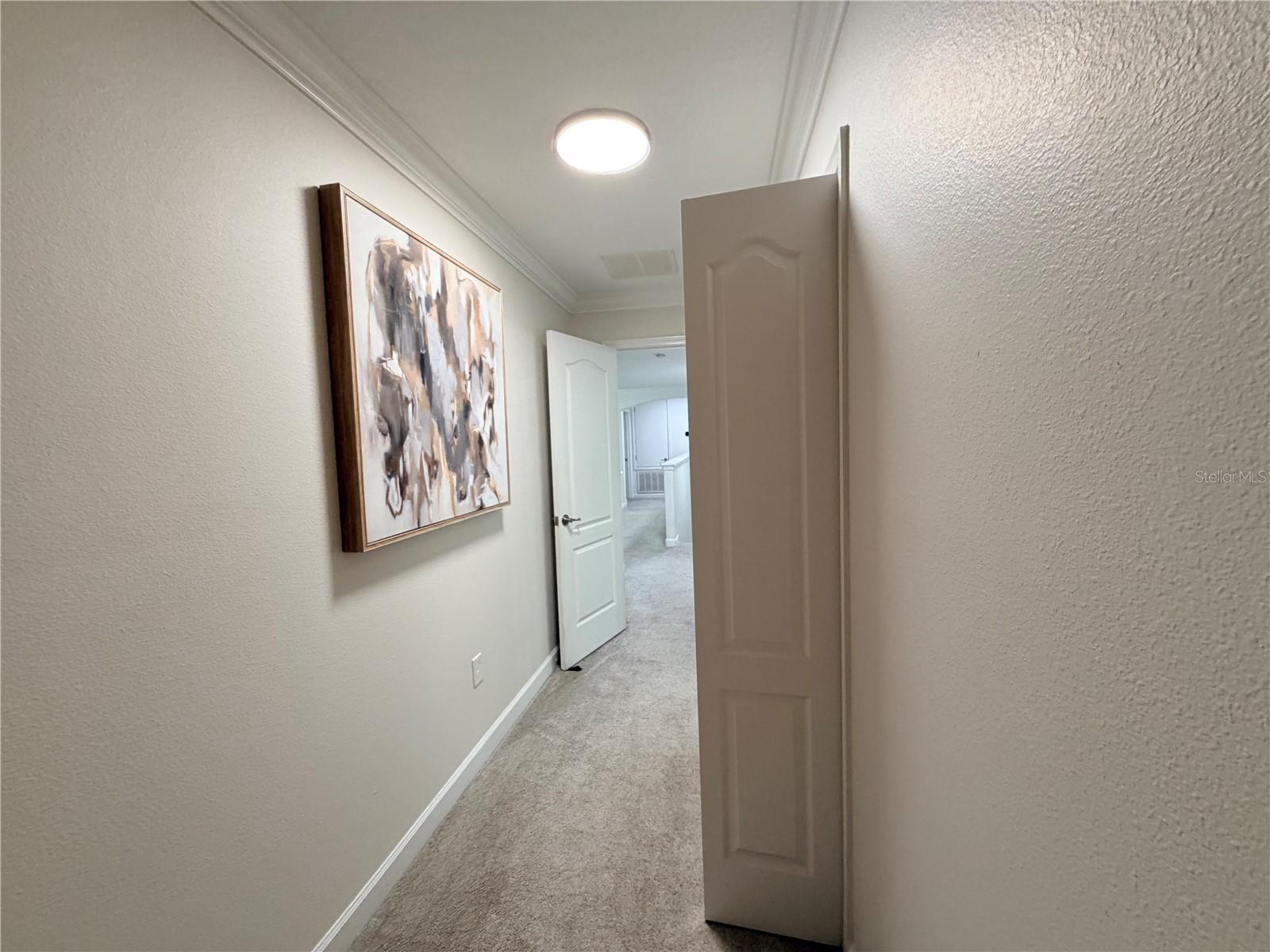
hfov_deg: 102.1
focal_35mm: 14
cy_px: 476
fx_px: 514
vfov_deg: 85.7
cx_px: 635
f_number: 2.2
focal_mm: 2.22
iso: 200
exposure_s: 1/60
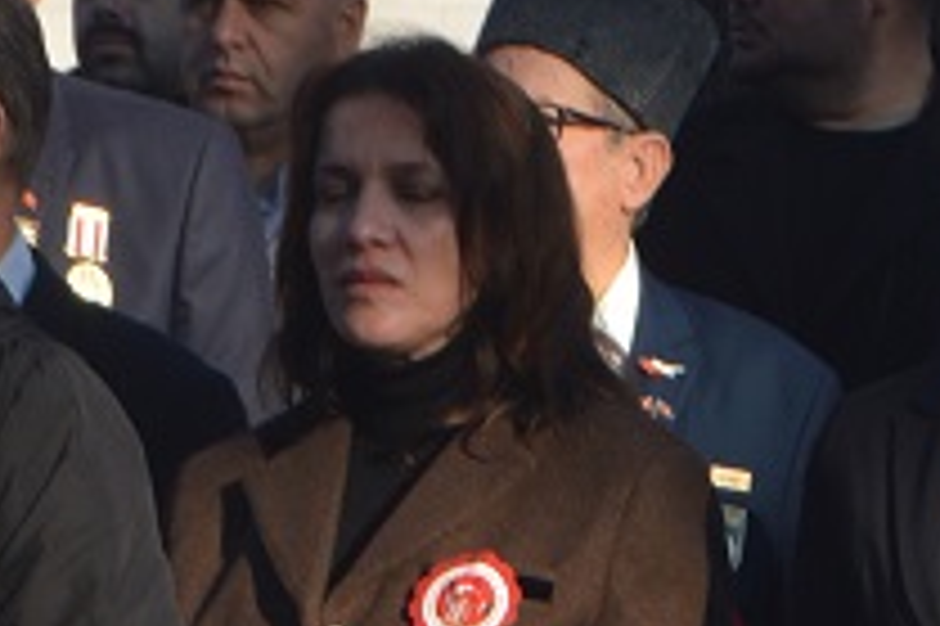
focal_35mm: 284
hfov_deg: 7.2
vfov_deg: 4.8
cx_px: 1381
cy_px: 871
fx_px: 7410
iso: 100
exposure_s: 1/200
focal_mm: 36
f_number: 9
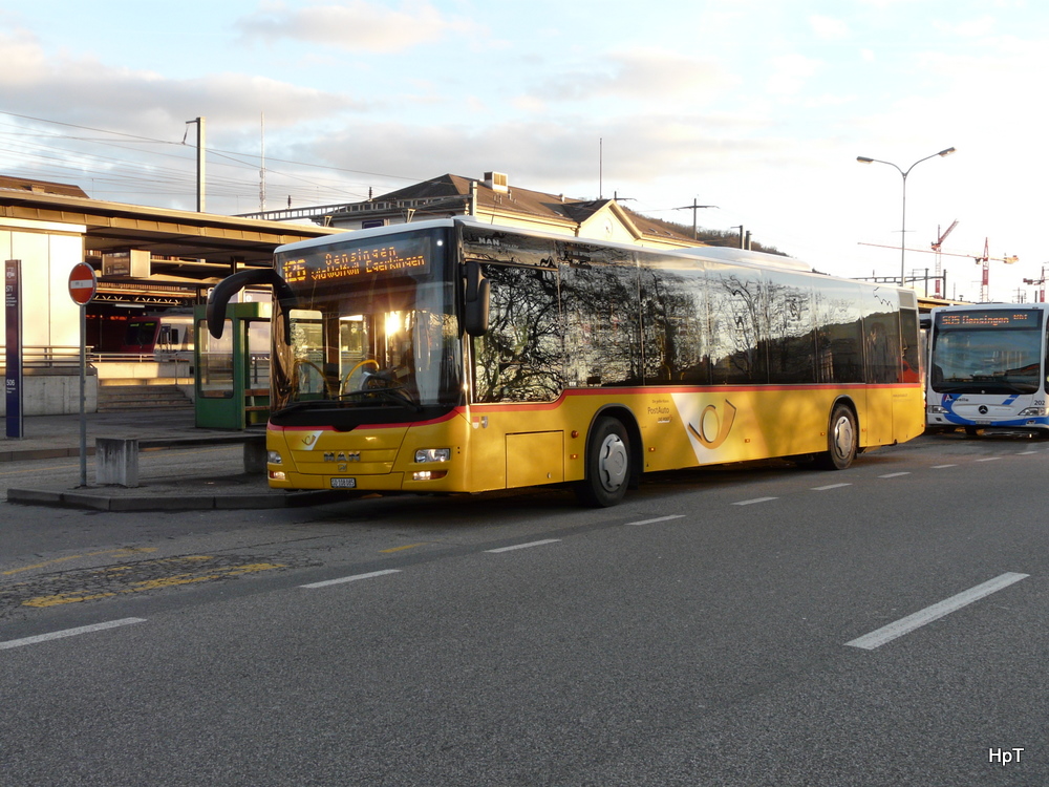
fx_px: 1273
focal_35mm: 42
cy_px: 394
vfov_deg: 34.3
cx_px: 524
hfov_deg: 44.8
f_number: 4
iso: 125
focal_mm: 6.8
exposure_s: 1/160
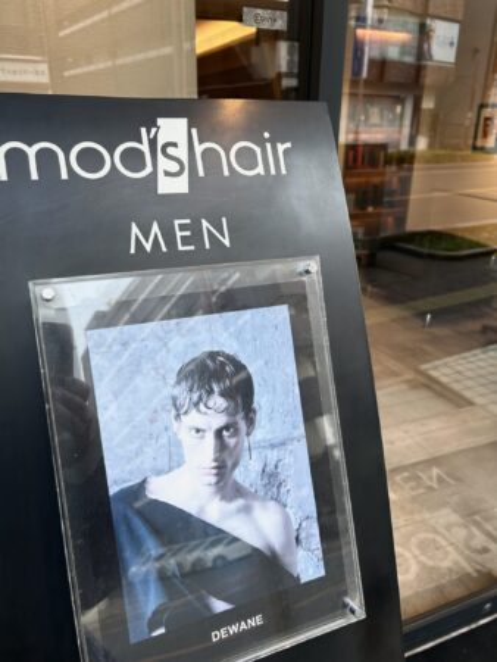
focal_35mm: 26
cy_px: 331
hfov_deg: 53.1
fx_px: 497
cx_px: 248
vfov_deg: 67.3
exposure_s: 1/340
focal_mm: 5.7
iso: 50
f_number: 1.5
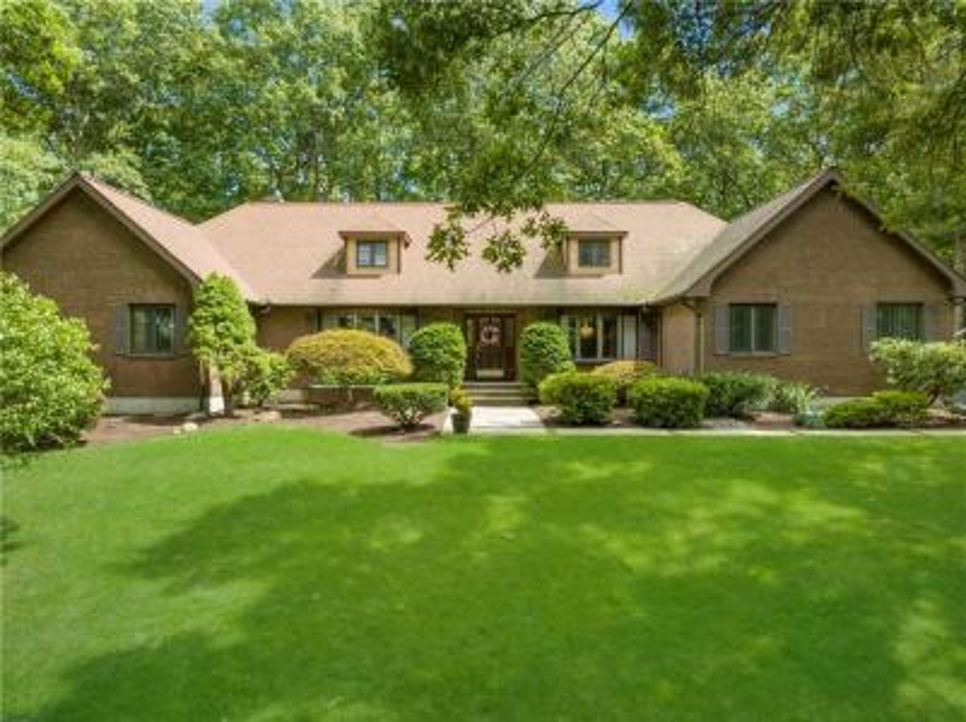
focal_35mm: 24
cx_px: 483
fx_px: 669
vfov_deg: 56.7
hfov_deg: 71.6
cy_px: 361
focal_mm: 12.29
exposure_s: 1/80
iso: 100
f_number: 5.6
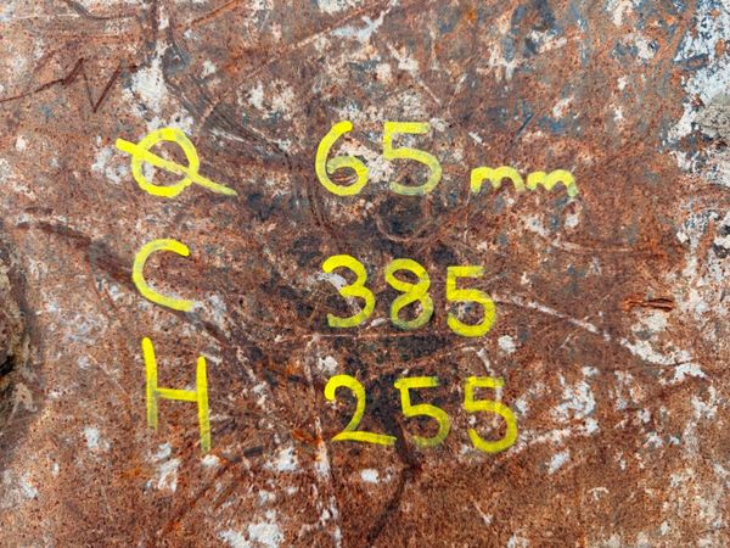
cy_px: 274
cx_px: 365
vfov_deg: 56.8
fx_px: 506
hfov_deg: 71.6
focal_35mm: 24
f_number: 1.78
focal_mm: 6.76
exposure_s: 1/220
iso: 64
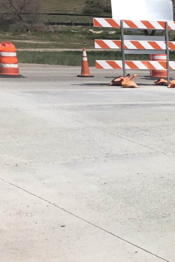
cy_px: 215
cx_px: 396
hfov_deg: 11.7
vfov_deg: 20.4
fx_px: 722
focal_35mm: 99
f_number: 1.8
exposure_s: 1/5405
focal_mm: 3.99
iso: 20
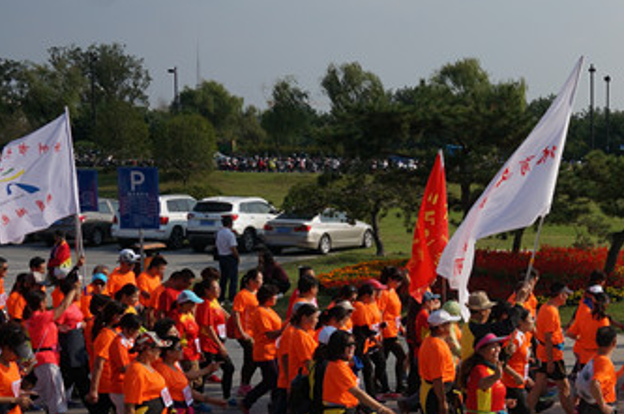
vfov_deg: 18.7
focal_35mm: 72
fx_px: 1246
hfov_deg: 25.8
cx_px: 699
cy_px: 310
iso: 100
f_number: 9
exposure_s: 1/400
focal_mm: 20
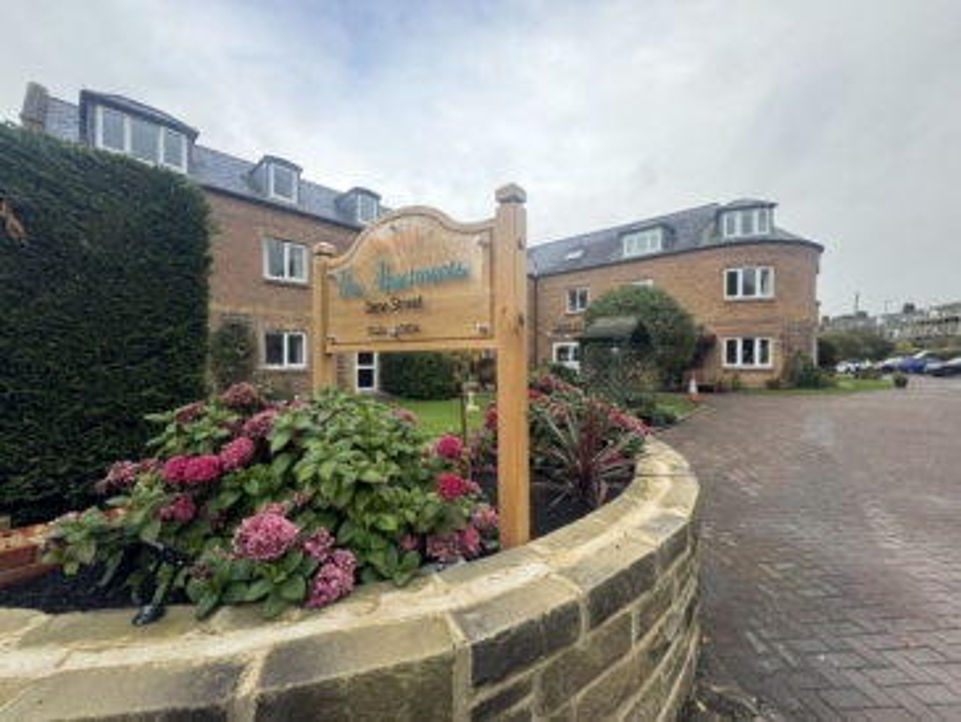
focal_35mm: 14
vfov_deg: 85.7
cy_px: 361
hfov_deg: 102.0
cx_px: 480
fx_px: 389
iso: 40
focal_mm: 2.22
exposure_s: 1/168
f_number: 2.2
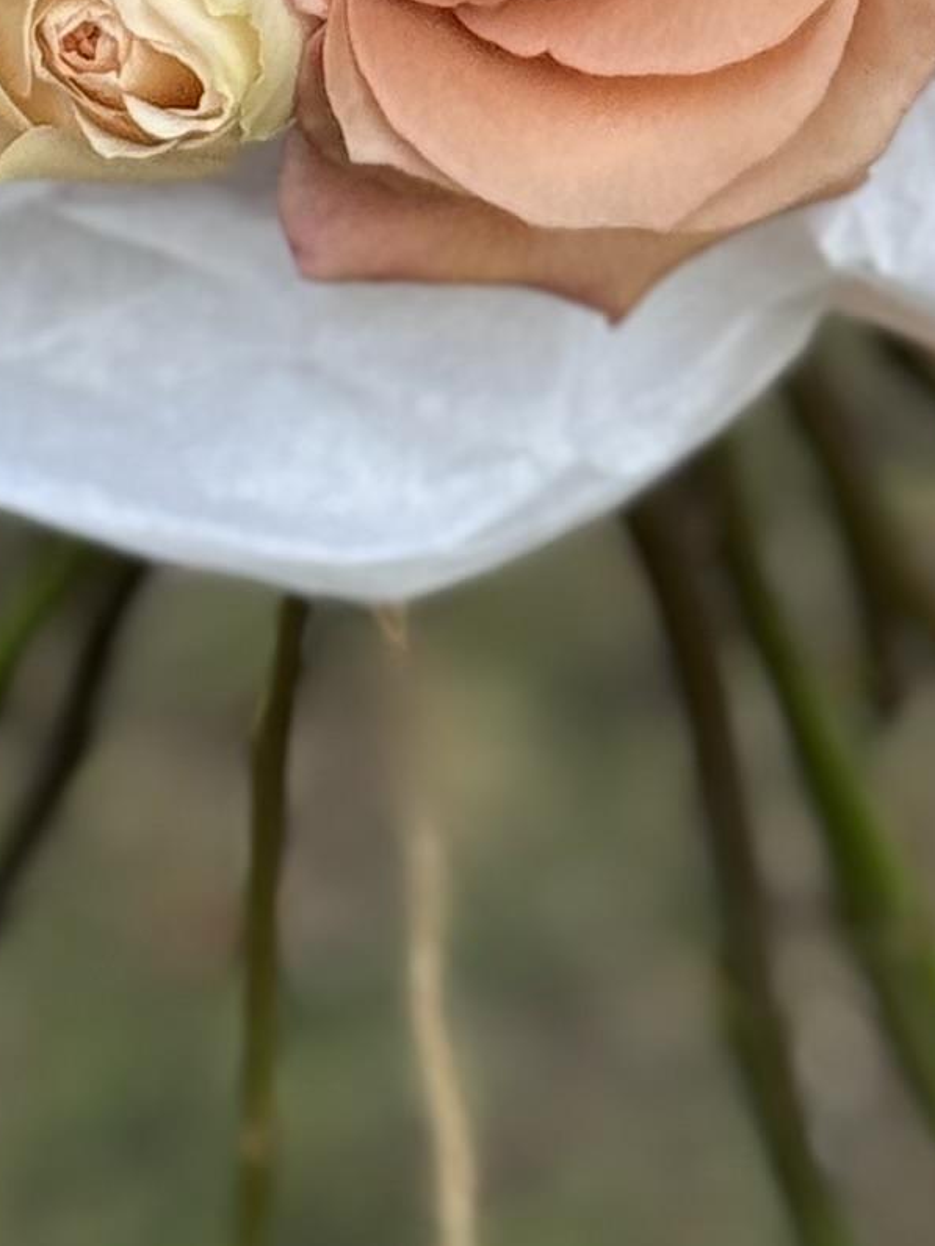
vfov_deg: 8.0
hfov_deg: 6.1
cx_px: 415
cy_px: -535
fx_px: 8751
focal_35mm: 243
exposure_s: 1/102
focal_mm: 6.76
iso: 100
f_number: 1.78
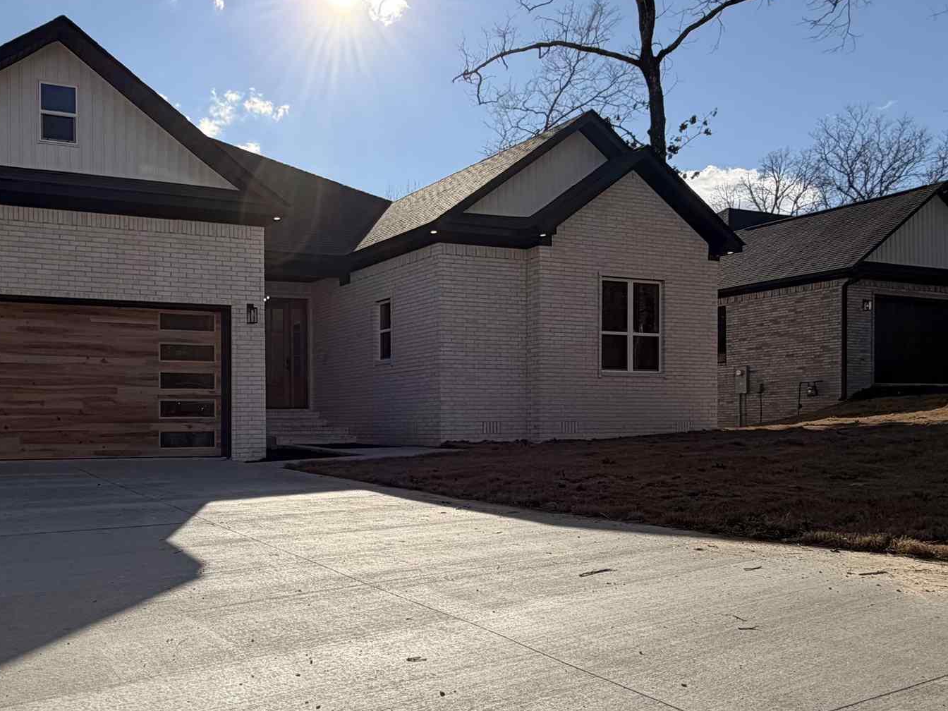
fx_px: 876
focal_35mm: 32
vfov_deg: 43.8
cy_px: 444
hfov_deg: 53.7
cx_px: 215
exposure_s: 1/1125
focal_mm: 2.22
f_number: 2.2
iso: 20
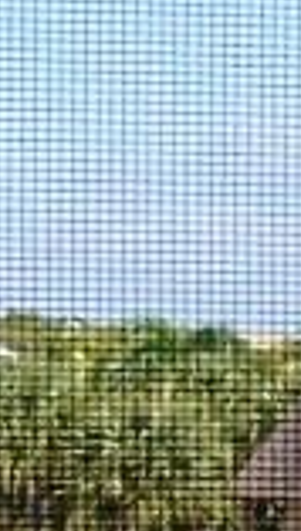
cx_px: 906
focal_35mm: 241
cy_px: 829
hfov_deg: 4.8
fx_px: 3400
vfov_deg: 8.7
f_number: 5.6
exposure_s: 1/350
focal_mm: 5.6
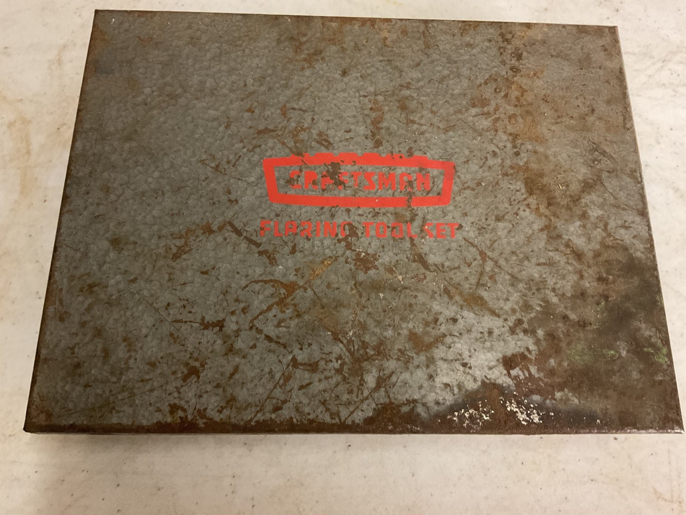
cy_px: 258
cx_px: 343
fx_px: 575
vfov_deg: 48.2
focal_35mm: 29
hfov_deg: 61.7
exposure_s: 1/30
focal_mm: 3
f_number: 1.8
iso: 400
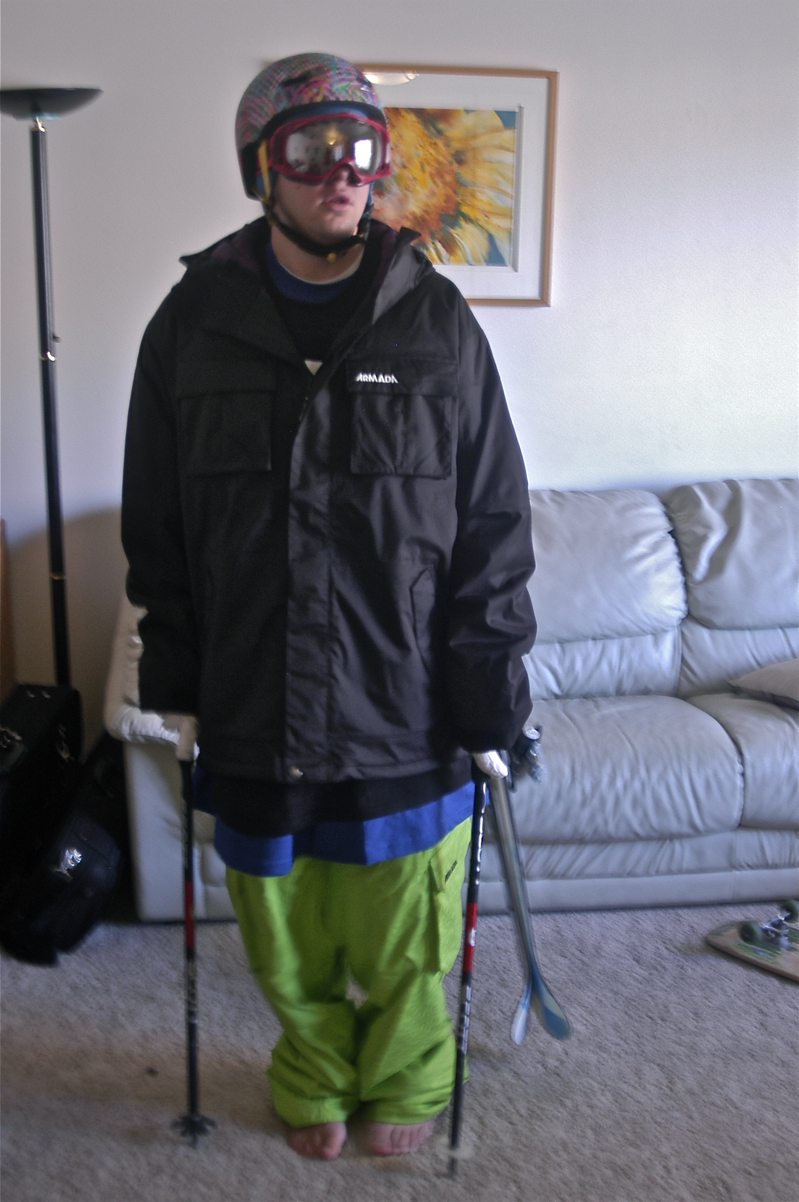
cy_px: 601
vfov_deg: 53.2
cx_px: 400
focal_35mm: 36
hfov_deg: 36.8
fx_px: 1200
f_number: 2.8
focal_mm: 24
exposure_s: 1/15
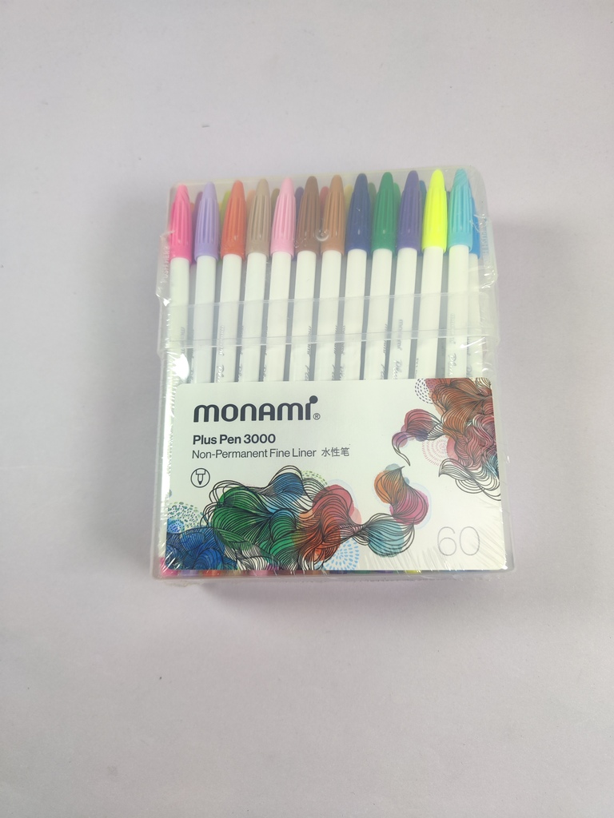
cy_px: 409
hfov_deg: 56.8
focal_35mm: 24
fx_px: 568
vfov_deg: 71.6
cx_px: 307
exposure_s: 1/264
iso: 50
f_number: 1.88
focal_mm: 5.59
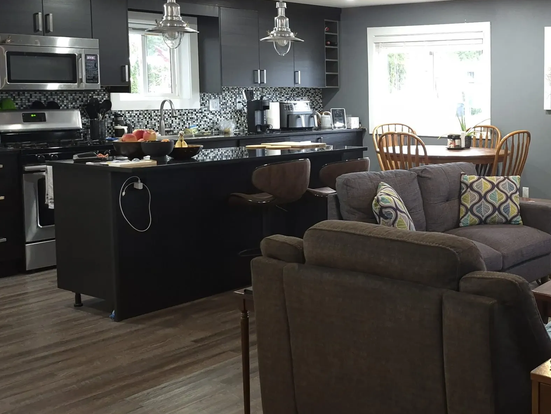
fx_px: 716
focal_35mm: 45
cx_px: 505
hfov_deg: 38.9
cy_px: 144
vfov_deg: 32.0
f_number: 1.8
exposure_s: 1/24
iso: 250
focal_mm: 5.4
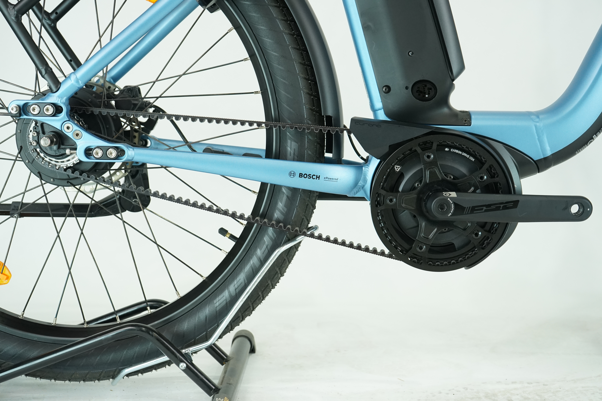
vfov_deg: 28.6
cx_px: 301
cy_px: 200
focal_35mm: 47
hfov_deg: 41.9
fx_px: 786
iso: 1600
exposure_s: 1/200
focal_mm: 47
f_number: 5.6
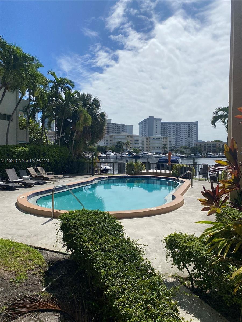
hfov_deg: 53.1
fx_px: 242
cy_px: 161
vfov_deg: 67.3
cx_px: 121
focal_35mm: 26
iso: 32
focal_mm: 4.25
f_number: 1.8
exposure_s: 1/9615
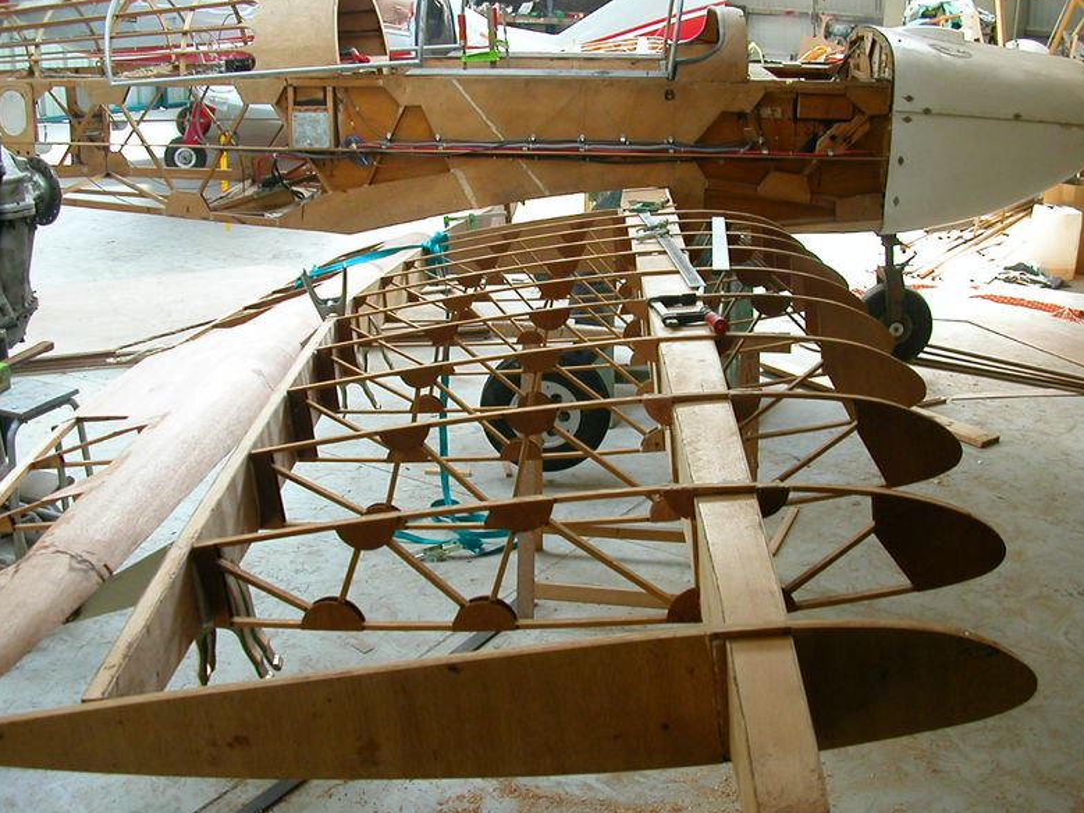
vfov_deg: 37.7
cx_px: 555
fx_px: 1190
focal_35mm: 38
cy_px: 409
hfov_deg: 49.0
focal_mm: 5.6
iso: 100
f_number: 2.7
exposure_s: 1/32.2
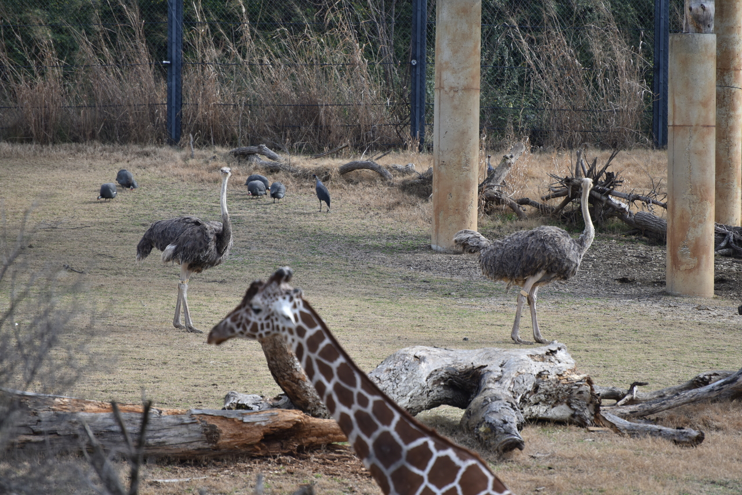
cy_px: 248
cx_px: 371
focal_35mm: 300
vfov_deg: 4.6
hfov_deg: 6.9
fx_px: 6184
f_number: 5.6
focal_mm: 300
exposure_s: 1/640
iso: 280
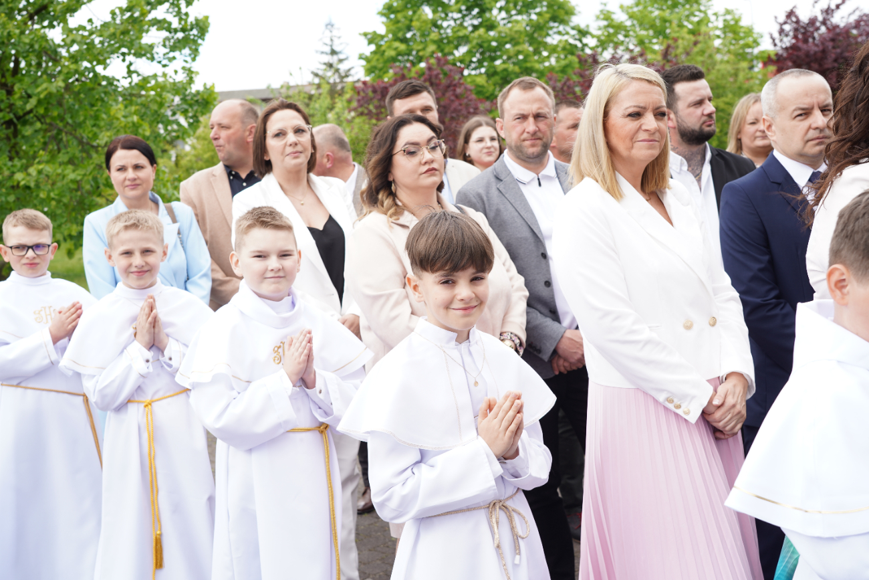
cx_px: 434
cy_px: 290
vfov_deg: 31.2
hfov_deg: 45.4
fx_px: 1038
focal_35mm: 43
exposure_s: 1/100
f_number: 5.6
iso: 100
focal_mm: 43
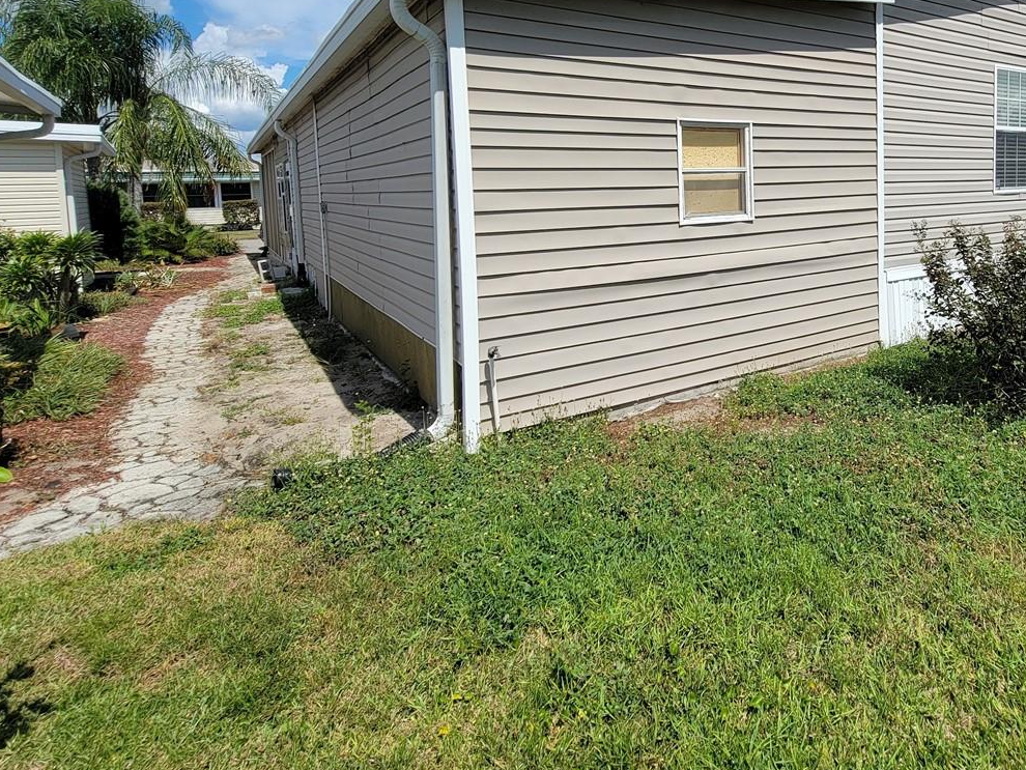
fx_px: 623
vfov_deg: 61.2
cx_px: 717
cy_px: 230
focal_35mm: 21
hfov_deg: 75.4
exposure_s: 1/2443
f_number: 2.2
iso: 50
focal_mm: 2.2
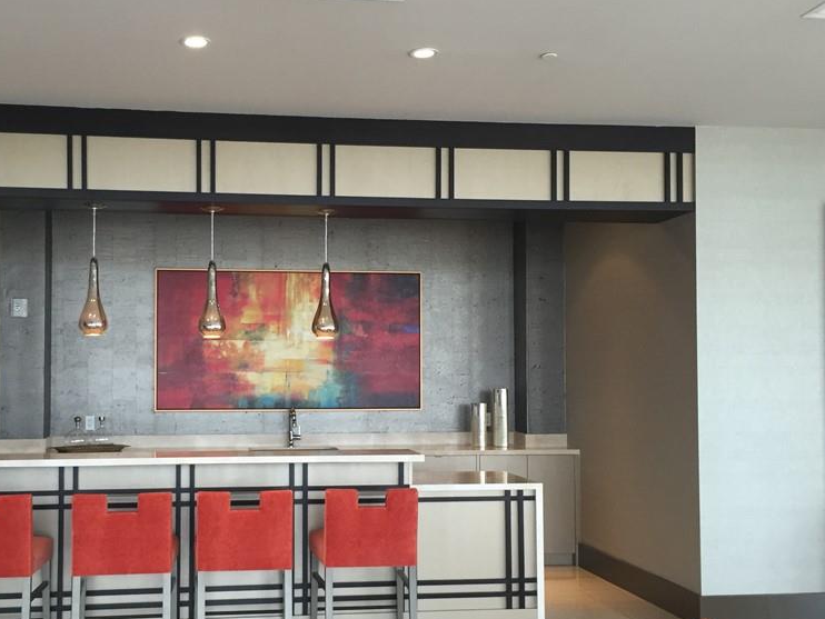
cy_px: 351
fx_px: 954
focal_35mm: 40
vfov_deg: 35.9
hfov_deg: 46.5
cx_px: 327
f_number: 2.2
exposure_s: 1/30
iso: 100
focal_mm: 4.15
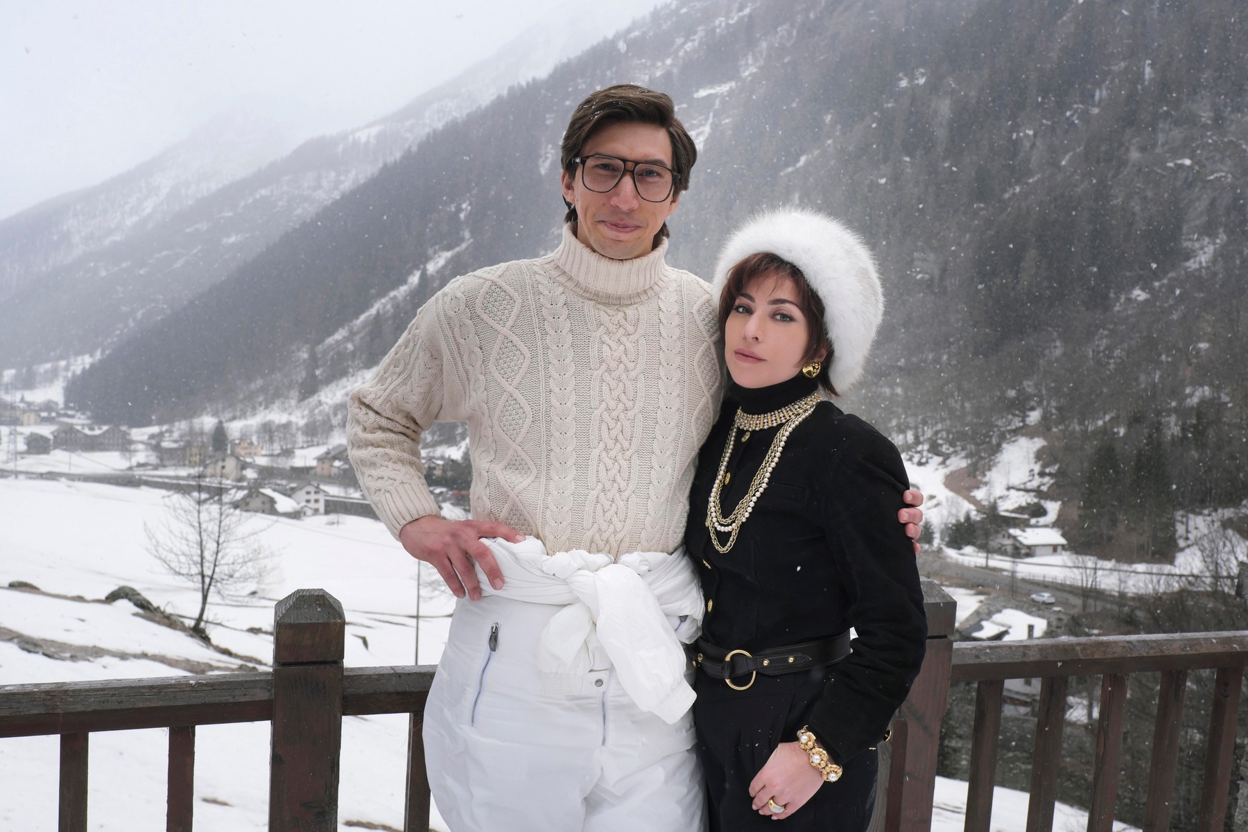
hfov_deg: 60.3
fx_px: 1075
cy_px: 416
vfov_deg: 42.3
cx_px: 624
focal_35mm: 31
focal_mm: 20.6
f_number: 5.6
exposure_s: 1/250
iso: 500
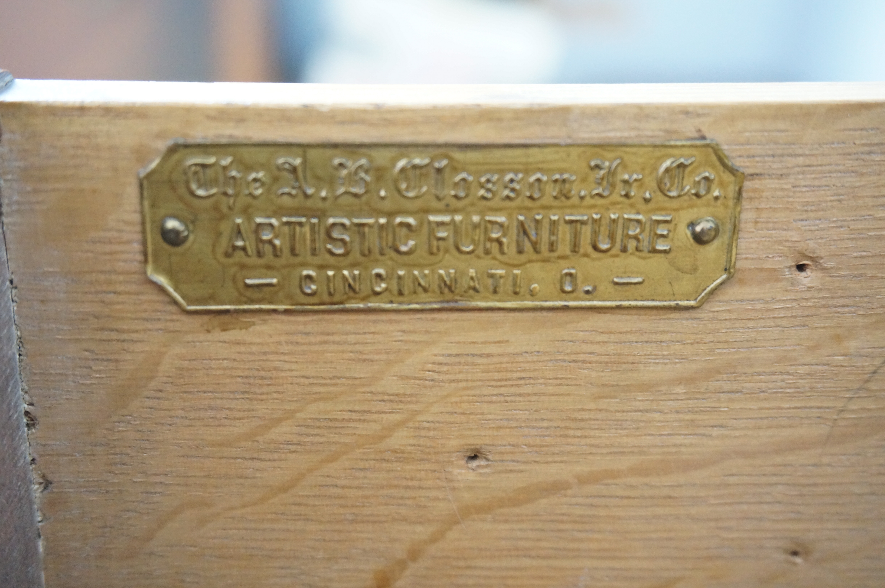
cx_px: 442
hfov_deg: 43.6
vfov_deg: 29.8
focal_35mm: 45
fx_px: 1105
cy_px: 294
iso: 3200
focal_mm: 30
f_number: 5
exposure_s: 1/30
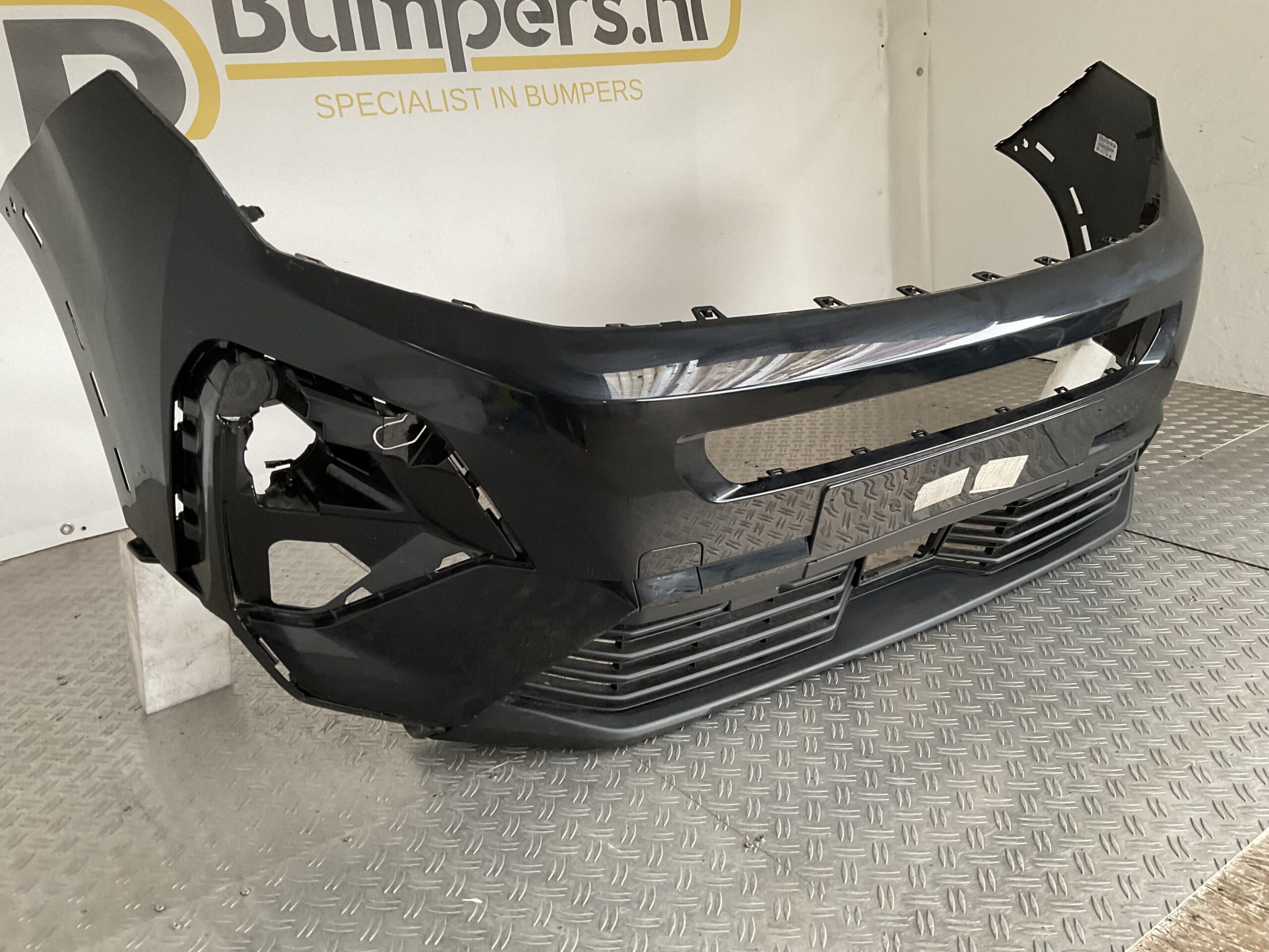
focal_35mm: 29
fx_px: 1063
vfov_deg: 48.2
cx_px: 634
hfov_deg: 61.7
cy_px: 476
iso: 100
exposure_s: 1/50
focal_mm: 3
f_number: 1.8
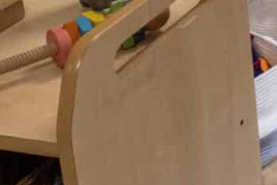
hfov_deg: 15.6
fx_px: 854
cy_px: -107
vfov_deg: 11.7
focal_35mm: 111
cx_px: 512
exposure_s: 1/50
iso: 640
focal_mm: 10
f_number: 5.6
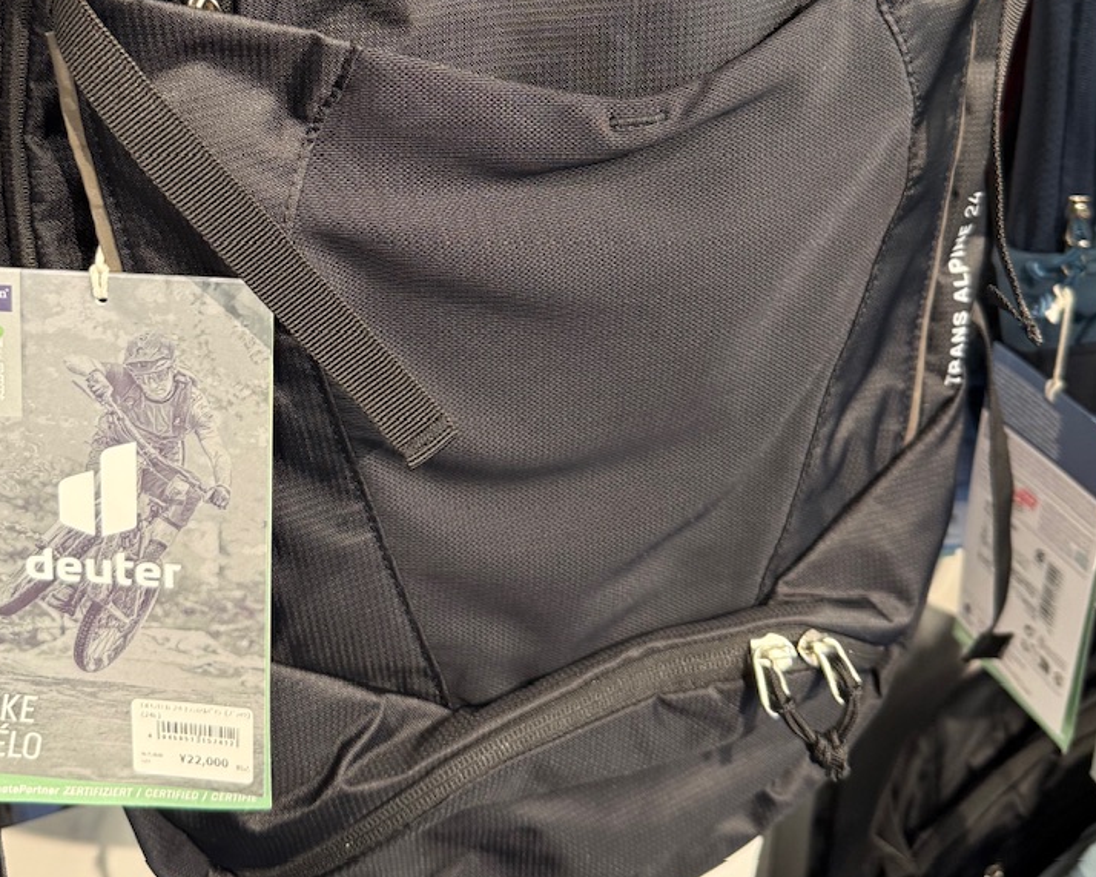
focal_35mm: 42
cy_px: 175
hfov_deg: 43.7
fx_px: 1362
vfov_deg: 34.6
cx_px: 477
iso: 250
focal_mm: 6.76
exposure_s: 1/50
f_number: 1.78
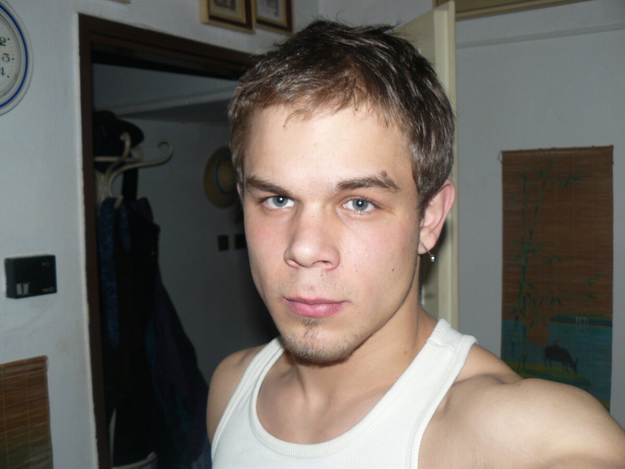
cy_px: 234
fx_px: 650
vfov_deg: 39.7
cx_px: 312
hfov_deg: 51.4
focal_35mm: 36
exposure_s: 1/30
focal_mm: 6
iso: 100
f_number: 2.8
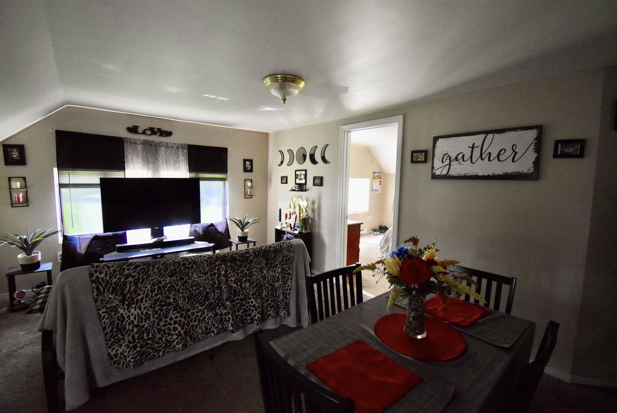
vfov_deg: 77.4
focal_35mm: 15
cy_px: 206
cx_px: 308
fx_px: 257
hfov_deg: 100.3
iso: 2200
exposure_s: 1/125
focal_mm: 10
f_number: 4.5
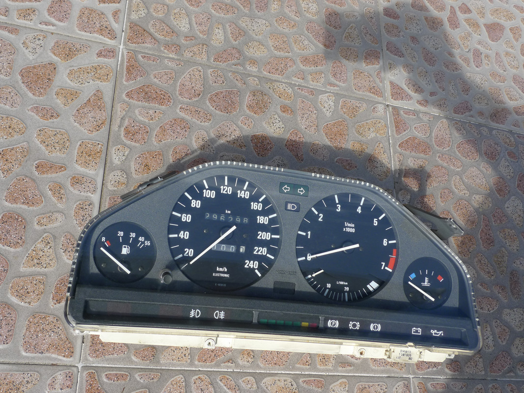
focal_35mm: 35
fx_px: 530
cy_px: 196
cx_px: 262
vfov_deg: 40.7
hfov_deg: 52.6
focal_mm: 7.4
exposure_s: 1/500
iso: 100
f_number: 4
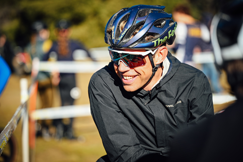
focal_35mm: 103
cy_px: 81
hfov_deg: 19.8
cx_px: 122
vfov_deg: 13.3
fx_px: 695
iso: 200
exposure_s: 1/2000
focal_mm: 103
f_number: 2.8
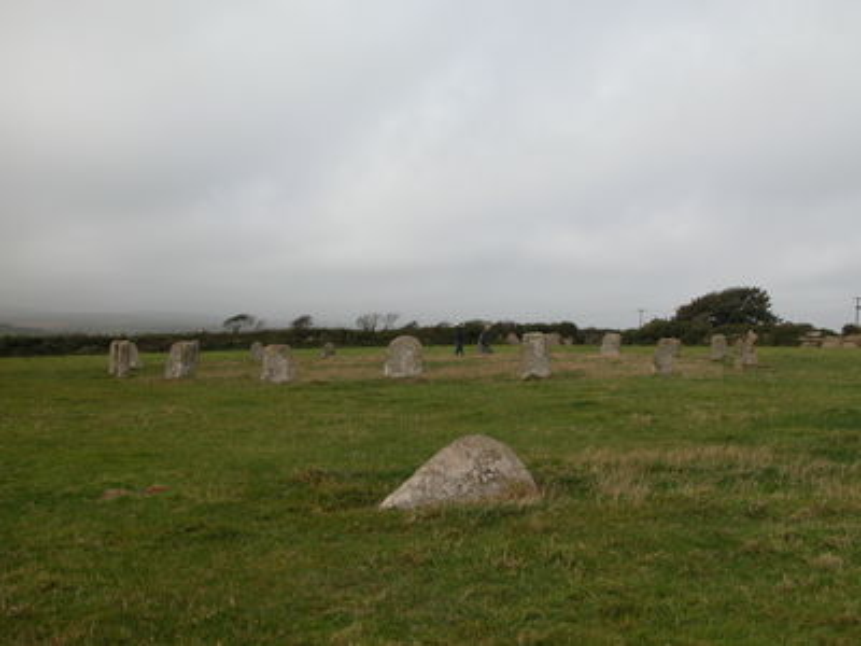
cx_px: 430
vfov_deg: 38.7
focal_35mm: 37
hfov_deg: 50.1
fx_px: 920
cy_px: 323
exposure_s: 1/297
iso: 100
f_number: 5.7
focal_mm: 9.5
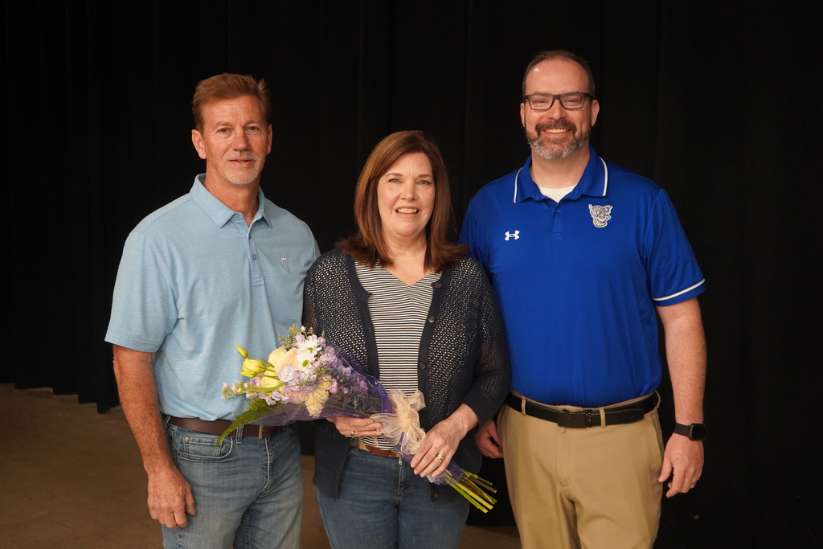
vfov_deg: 31.2
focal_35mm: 43
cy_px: 274
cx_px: 412
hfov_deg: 45.4
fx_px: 983
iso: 2500
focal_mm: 43
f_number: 4.5
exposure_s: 1/160
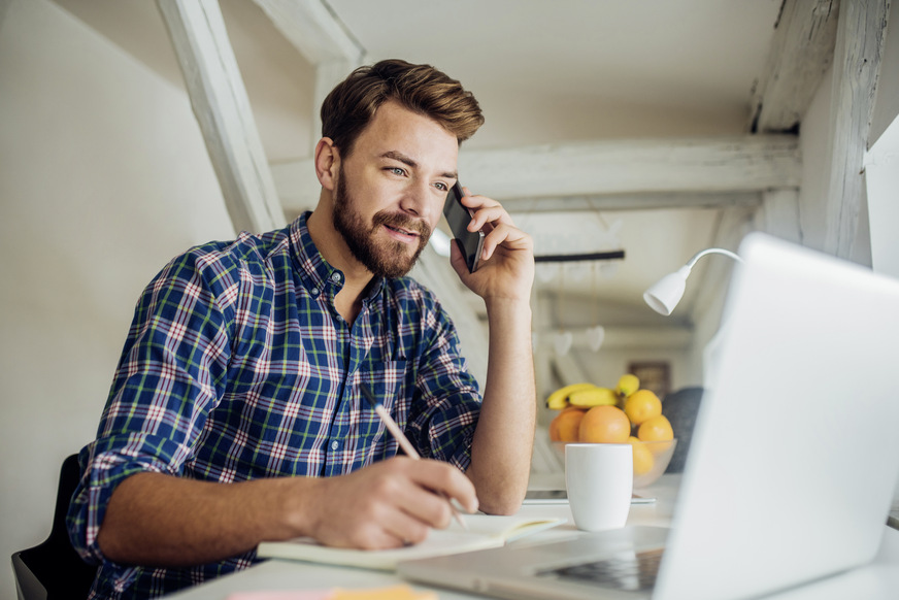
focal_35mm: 35
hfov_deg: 54.4
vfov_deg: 37.9
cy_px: 300
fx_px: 874
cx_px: 450
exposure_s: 1/160
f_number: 2
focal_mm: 35
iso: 320
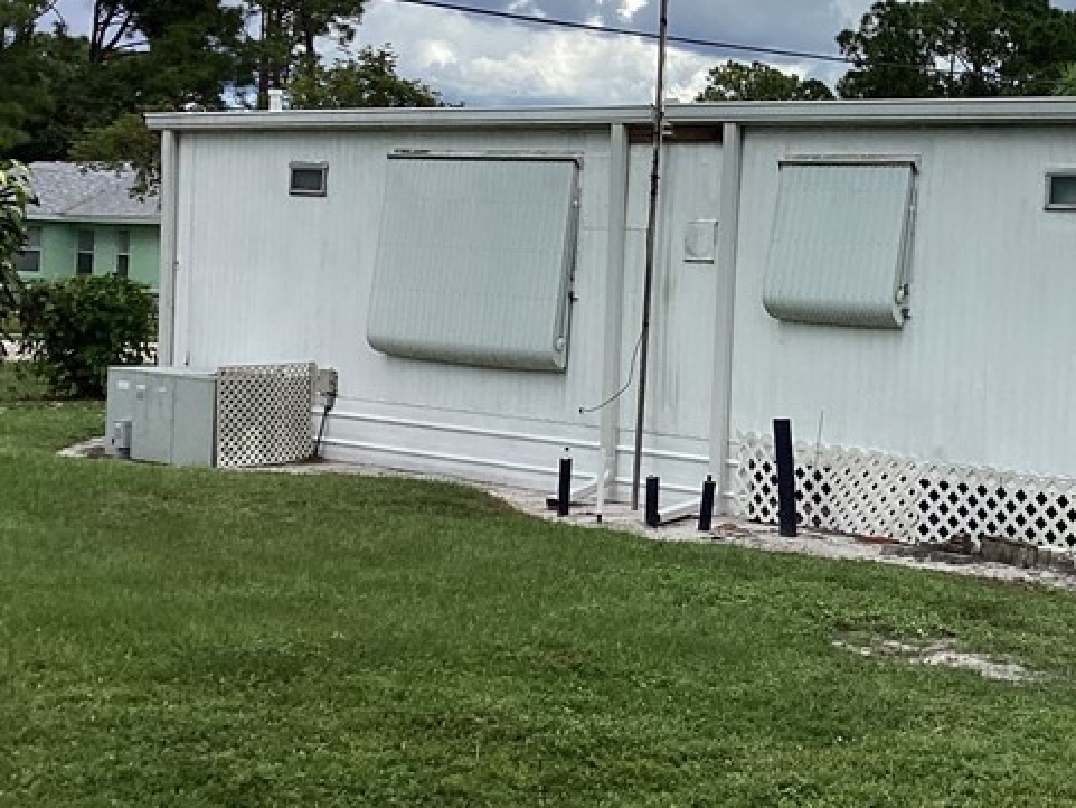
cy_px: 311
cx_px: 910
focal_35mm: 66
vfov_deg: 22.2
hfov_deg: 28.5
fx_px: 2052
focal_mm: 3.3
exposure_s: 1/1664
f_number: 2.4
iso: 25
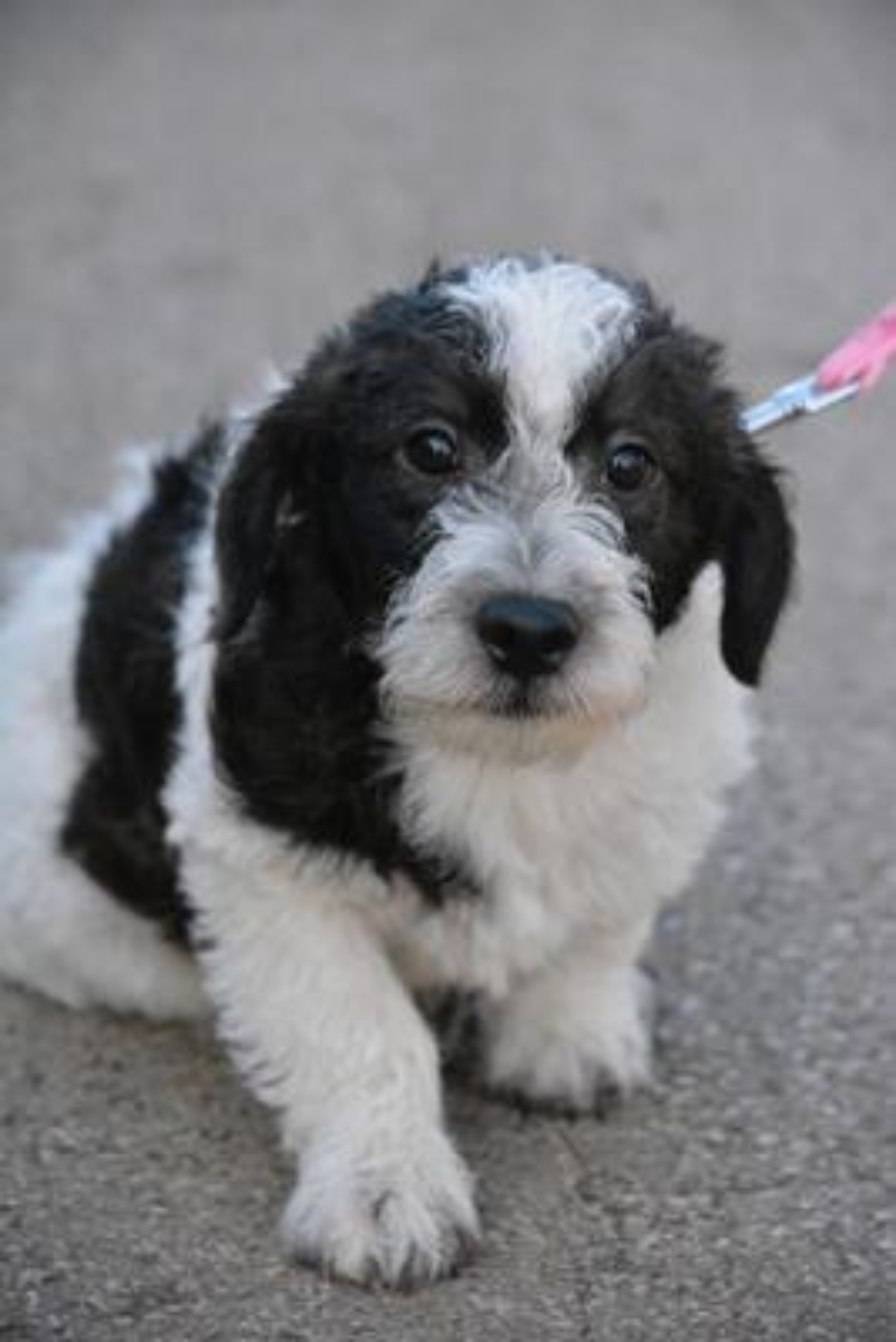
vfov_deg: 14.0
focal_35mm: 147
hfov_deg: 9.3
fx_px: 5483
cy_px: 671
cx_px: 448
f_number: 6.3
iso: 2500
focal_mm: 98
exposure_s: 1/1600
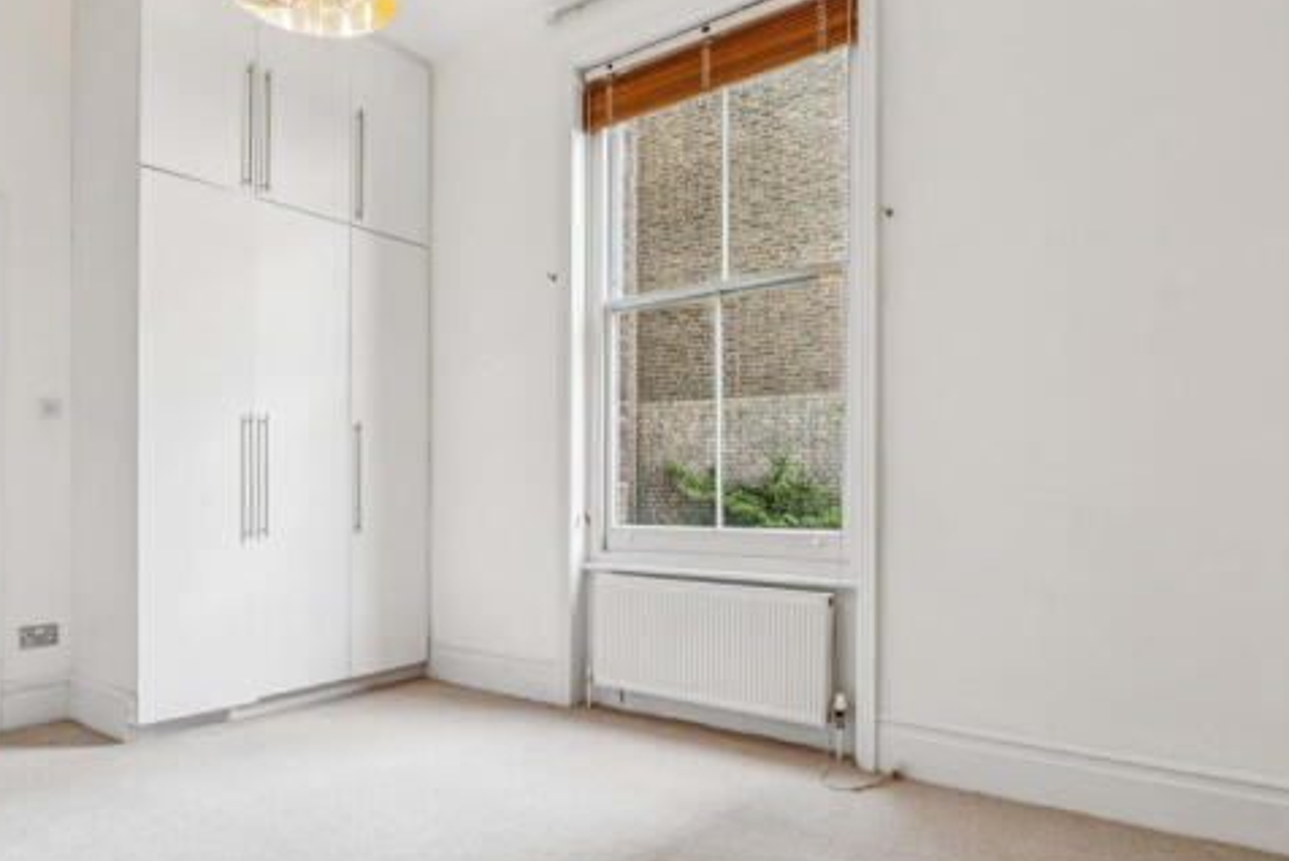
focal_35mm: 22
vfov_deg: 57.1
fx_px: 788
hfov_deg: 78.4
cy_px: 491
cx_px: 589
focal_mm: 16
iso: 400
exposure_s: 1/15
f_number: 11
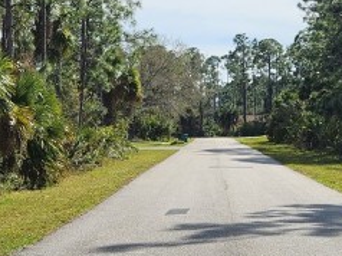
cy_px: -26
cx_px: 224
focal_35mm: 99
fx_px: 977
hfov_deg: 19.8
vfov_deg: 14.6
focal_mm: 5.4
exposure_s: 1/3608
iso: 20
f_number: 1.8
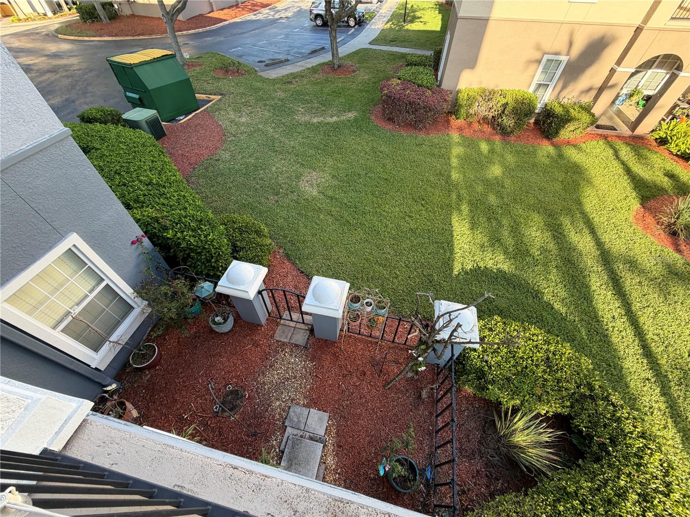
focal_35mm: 14
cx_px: 345
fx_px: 279
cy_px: 258
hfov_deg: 102.1
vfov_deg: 85.7
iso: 64
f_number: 2.2
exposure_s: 1/175
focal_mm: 2.22
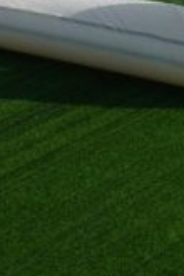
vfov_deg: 12.6
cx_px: 182
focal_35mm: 149
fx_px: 1142
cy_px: -215
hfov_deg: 9.2
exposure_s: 1/320
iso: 100
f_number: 10
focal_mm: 16
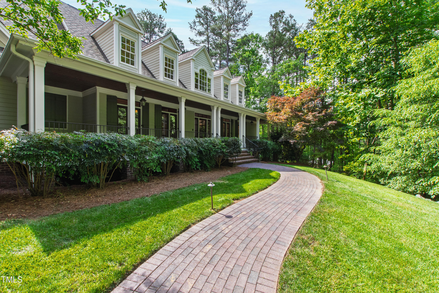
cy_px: 146
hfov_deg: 100.4
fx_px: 183
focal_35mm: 15
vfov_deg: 77.3
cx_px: 220
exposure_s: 1/100
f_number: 8
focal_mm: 10
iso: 400
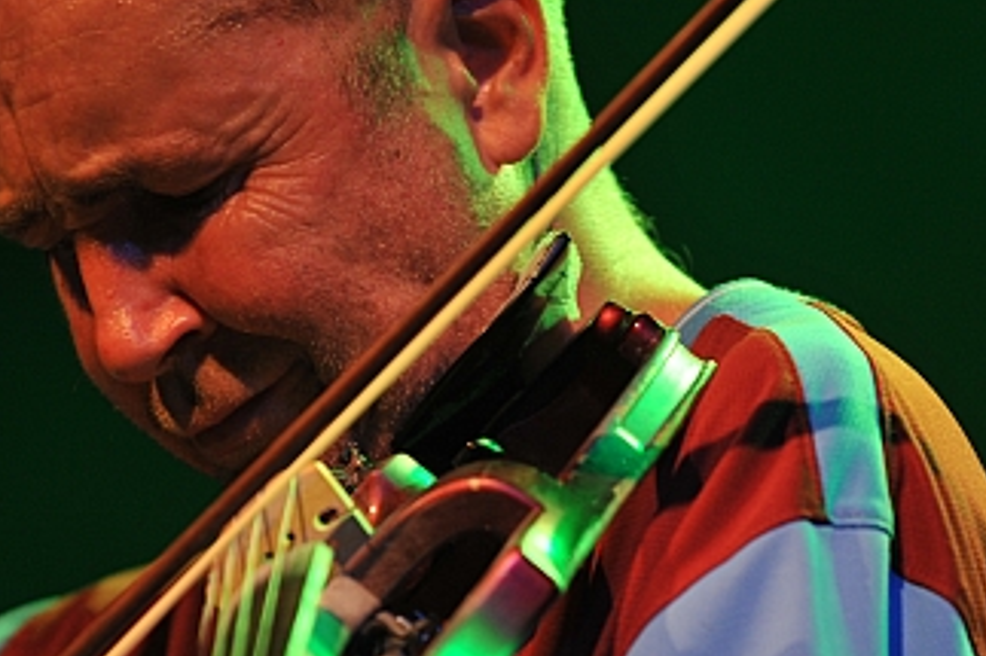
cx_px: 516
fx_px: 10840
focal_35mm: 396
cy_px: 354
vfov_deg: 3.5
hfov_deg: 5.2
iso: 1000
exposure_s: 1/200
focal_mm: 200
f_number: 3.2
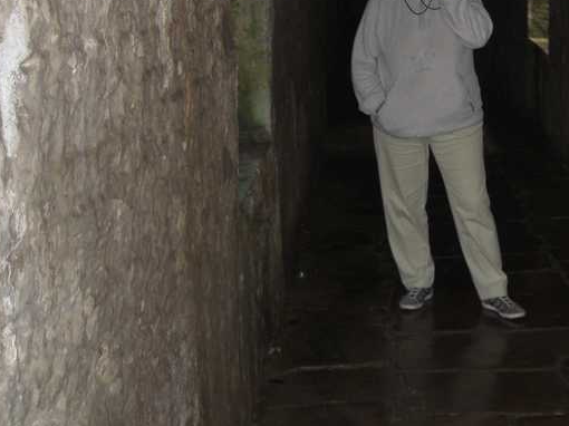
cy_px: 79
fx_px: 1117
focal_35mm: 68
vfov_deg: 21.3
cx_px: 462
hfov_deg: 27.9
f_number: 2.8
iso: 200
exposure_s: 1/60
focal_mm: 7.9
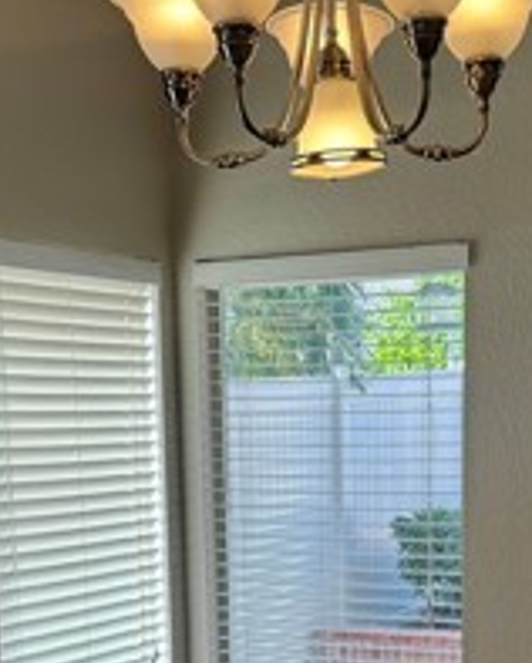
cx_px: 286
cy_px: 683
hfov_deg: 20.2
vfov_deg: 23.8
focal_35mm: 76
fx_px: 1493
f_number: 1.78
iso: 80
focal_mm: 6.76
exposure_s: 1/370
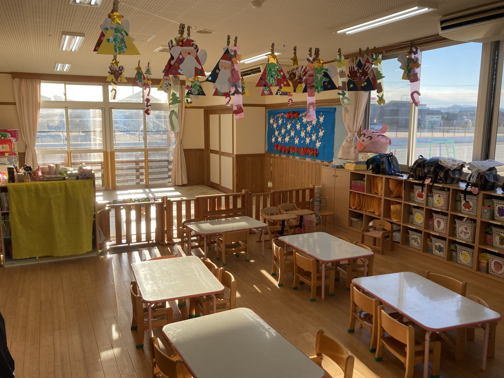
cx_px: 248
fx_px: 422
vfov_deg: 48.2
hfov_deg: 61.7
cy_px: 192
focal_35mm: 29
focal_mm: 3.99
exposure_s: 1/343
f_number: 1.8
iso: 20
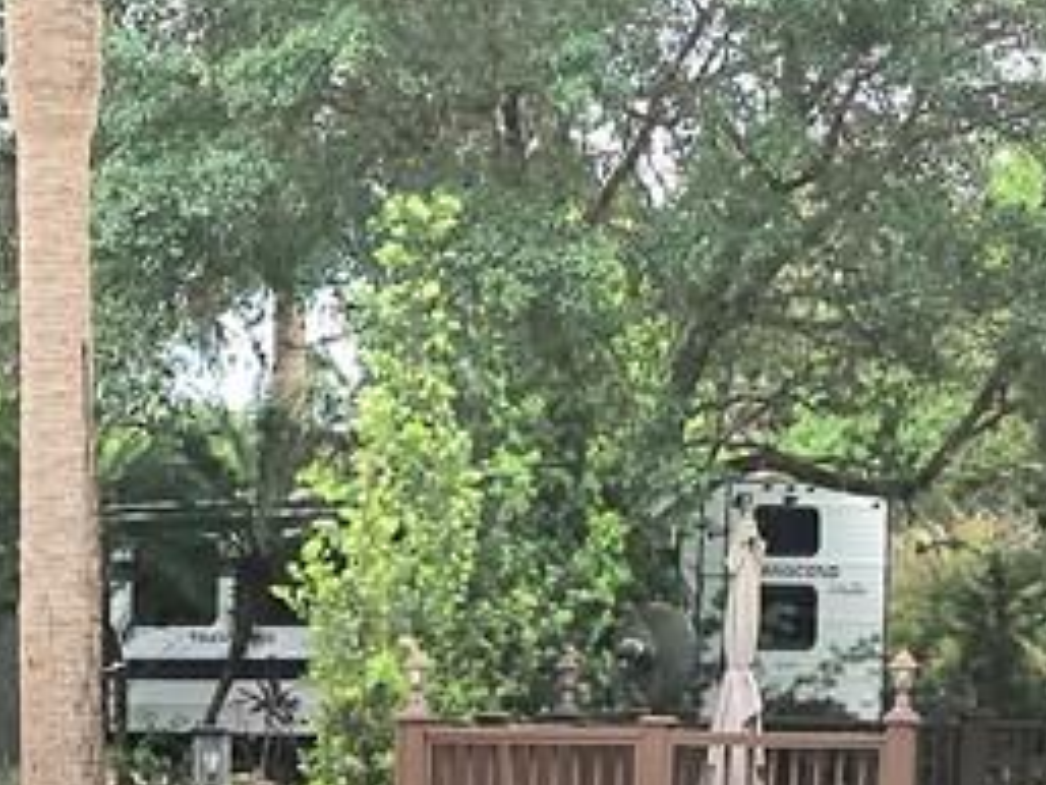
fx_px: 4323
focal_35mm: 143
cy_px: 1102
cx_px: 98
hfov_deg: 13.7
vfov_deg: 10.1
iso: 12
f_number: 1.7
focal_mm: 6.3
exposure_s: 1/294
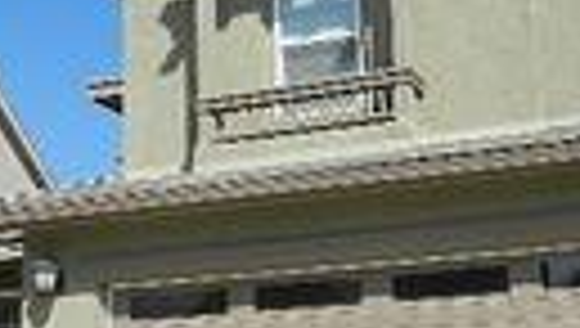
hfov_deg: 31.2
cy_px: 243
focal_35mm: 67
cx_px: 369
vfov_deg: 18.0
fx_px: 1032
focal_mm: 4
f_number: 3.5
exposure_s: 1/1500
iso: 160
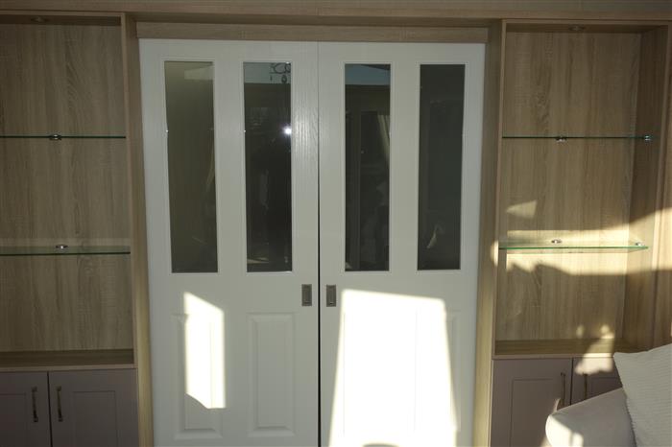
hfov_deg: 57.2
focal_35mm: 33
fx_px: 616
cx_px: 336
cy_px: 224
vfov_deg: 39.9
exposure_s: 1/500
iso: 125
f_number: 4
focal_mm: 12.18
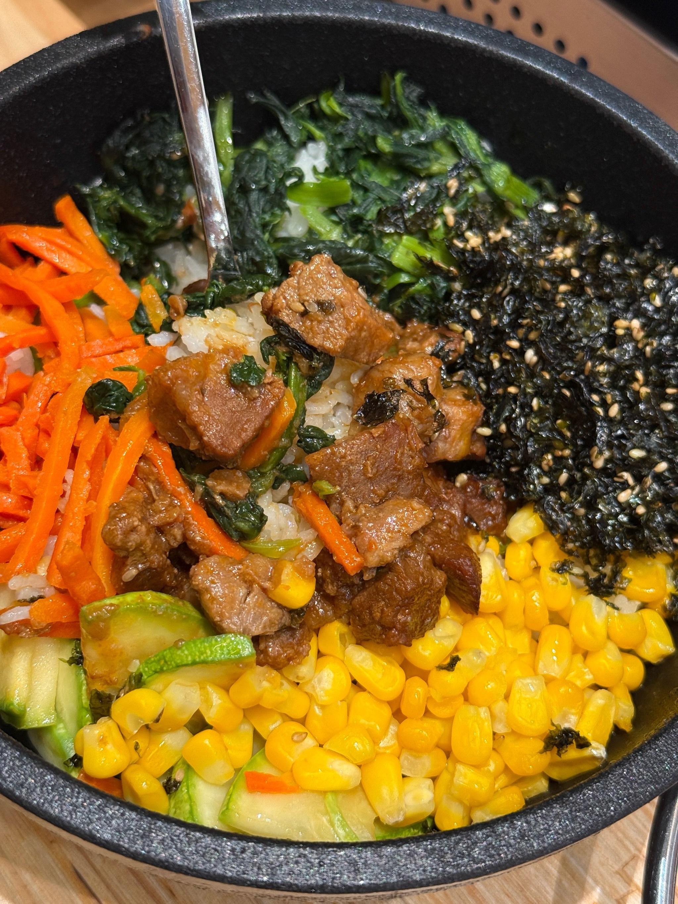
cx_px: 339
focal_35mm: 48
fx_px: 1253
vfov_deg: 39.7
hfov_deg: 30.3
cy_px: 452
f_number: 1.78
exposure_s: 1/100
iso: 250
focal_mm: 6.76
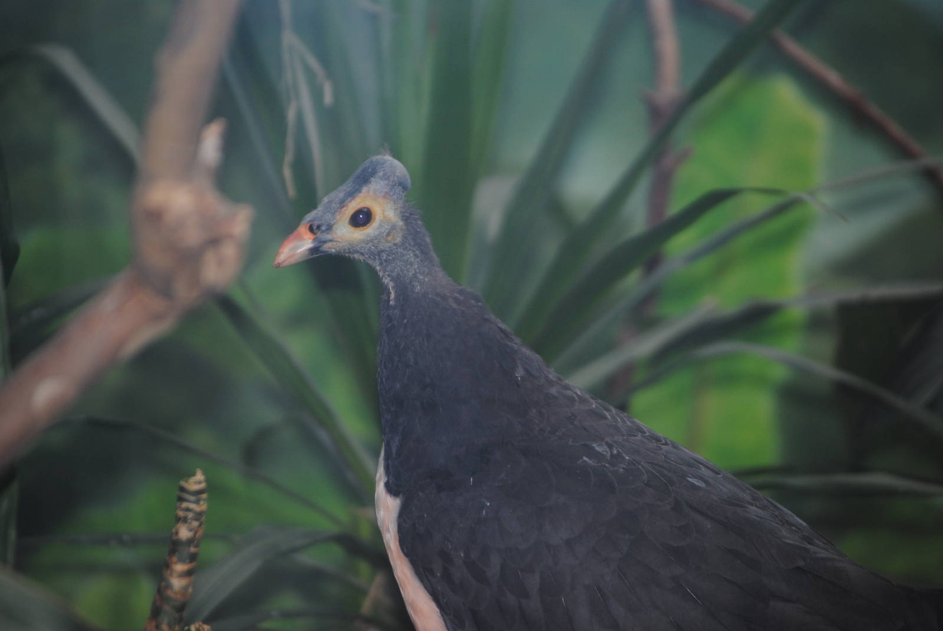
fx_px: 5311
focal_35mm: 202
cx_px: 472
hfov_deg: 10.1
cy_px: 316
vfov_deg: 6.8
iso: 200
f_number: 5
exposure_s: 1/60
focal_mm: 135
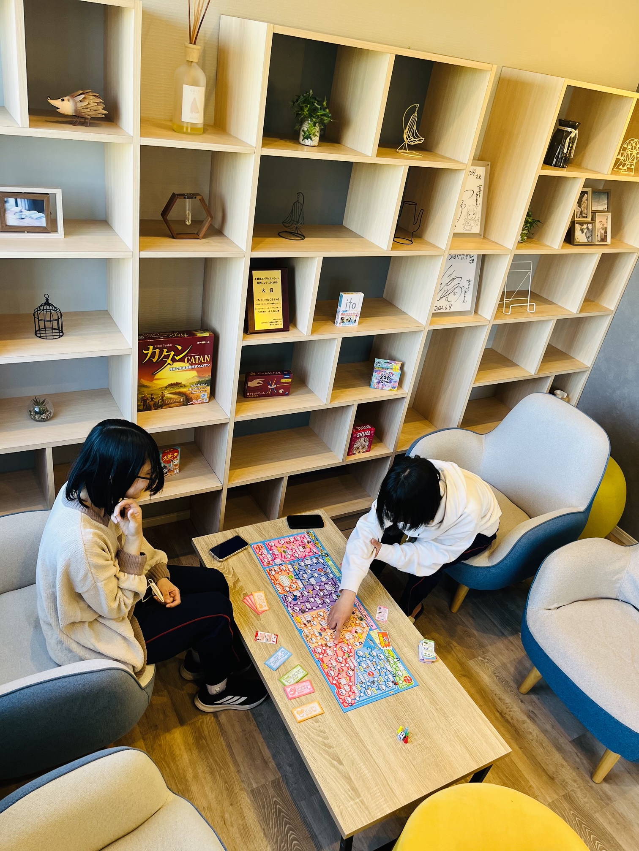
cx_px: 320
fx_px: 640
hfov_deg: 53.1
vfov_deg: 67.3
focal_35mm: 26
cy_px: 426
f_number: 1.6
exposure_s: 1/100
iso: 100
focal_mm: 5.1
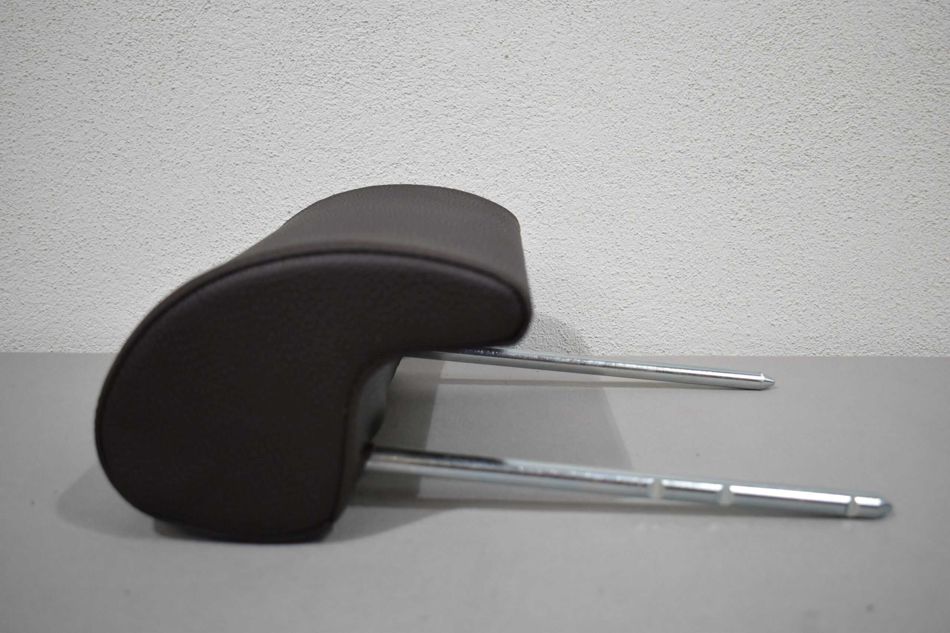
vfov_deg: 35.5
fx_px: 990
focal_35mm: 38
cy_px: 316
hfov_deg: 51.3
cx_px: 475
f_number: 4
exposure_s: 1/200
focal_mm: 25
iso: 800
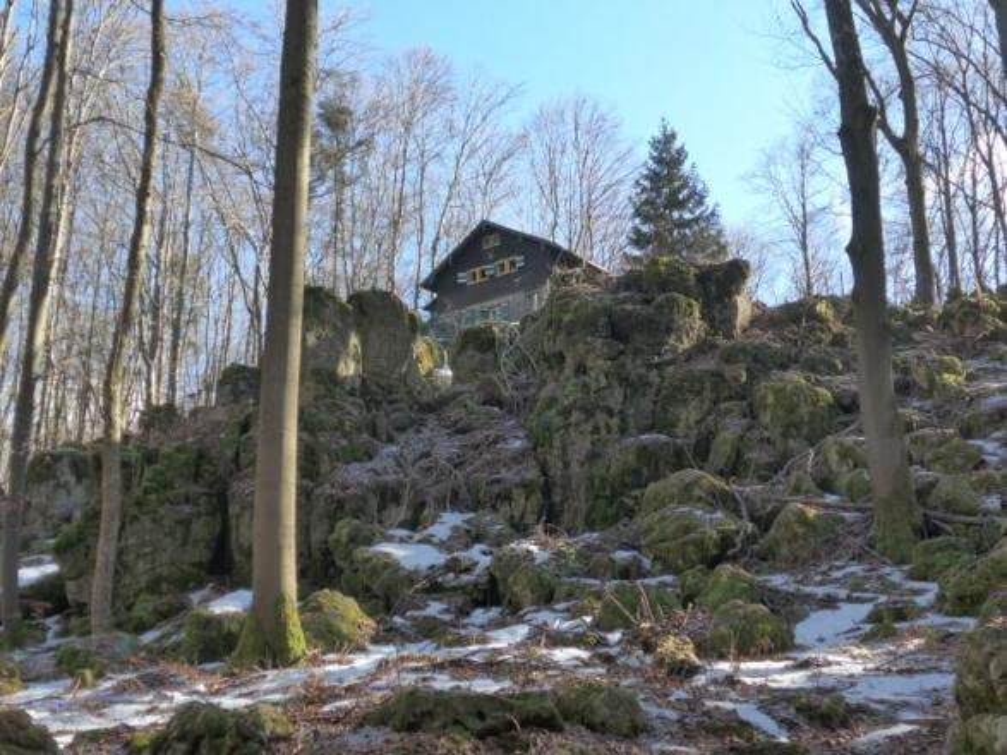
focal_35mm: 39
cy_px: 378
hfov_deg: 47.9
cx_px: 504
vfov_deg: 36.8
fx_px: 1134
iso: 160
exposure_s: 1/500
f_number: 2.5
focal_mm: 8
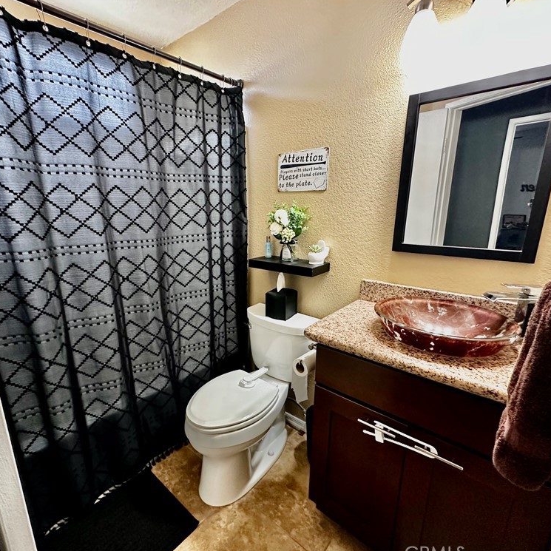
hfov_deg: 83.7
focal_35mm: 17
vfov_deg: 84.0
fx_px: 306
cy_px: 280
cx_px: 246
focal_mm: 2.22
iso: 400
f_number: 2.2
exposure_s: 1/60
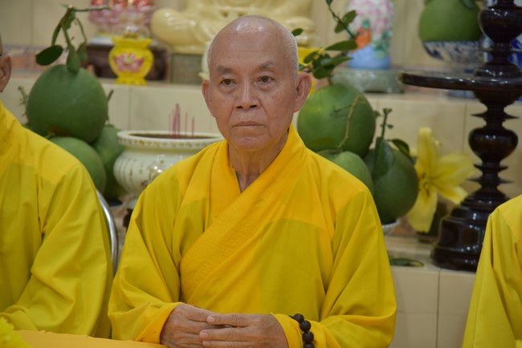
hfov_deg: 17.1
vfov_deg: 11.4
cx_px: 261
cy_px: 174
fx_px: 1741
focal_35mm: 120
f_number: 4
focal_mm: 120
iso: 1000
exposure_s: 1/125
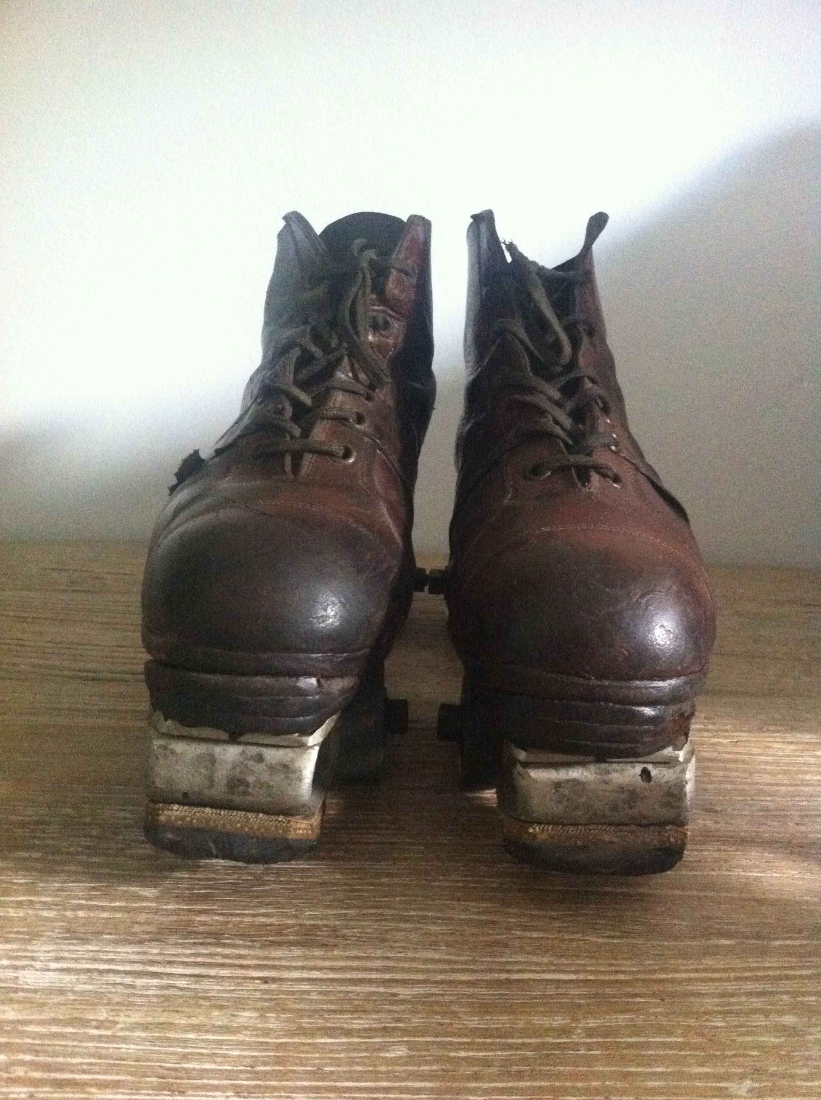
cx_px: 410
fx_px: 1110
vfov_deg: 52.7
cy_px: 550
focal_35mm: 35
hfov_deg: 40.6
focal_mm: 3.85
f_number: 2.8
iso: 1000
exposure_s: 1/15
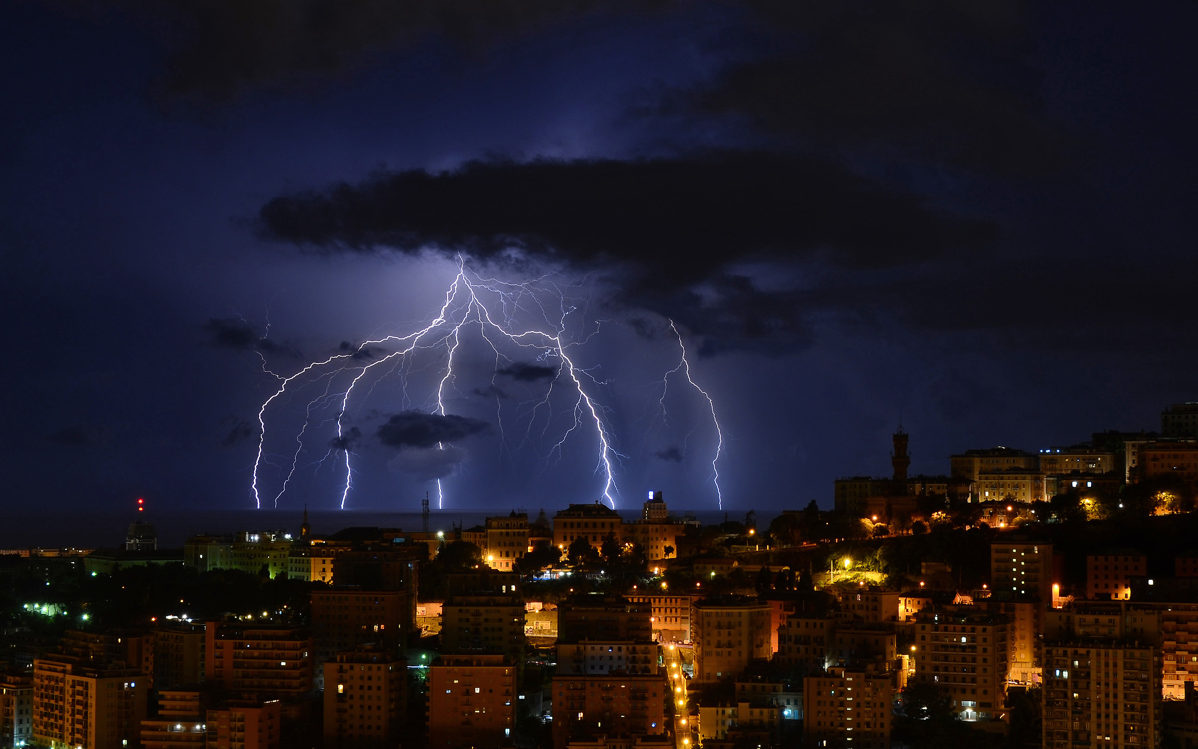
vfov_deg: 28.9
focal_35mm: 45
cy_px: 384
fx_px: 1453
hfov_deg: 44.8
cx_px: 599
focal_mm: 29
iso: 100
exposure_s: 11.5
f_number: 9
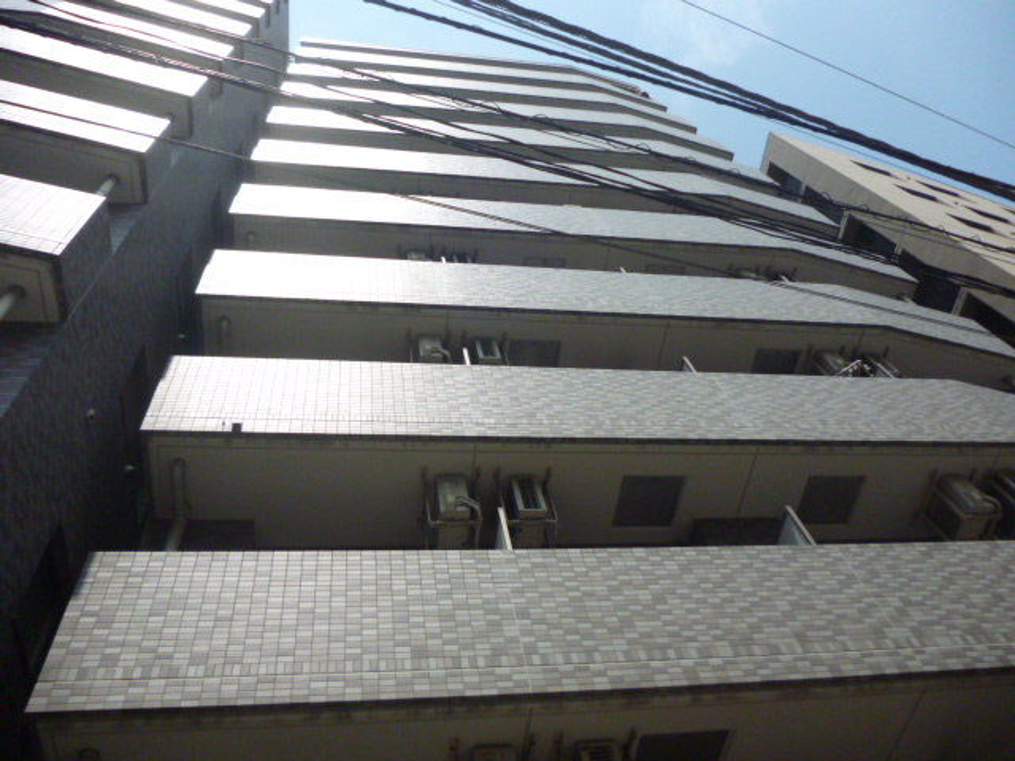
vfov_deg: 49.7
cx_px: 508
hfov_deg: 63.4
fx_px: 821
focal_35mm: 28
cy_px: 380
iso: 400
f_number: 9
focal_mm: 5
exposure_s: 1/500
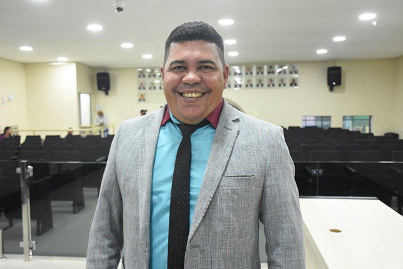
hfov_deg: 55.1
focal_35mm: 34
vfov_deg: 38.4
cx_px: 202
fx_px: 386
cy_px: 134
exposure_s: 1/100
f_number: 5
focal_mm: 23
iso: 4000
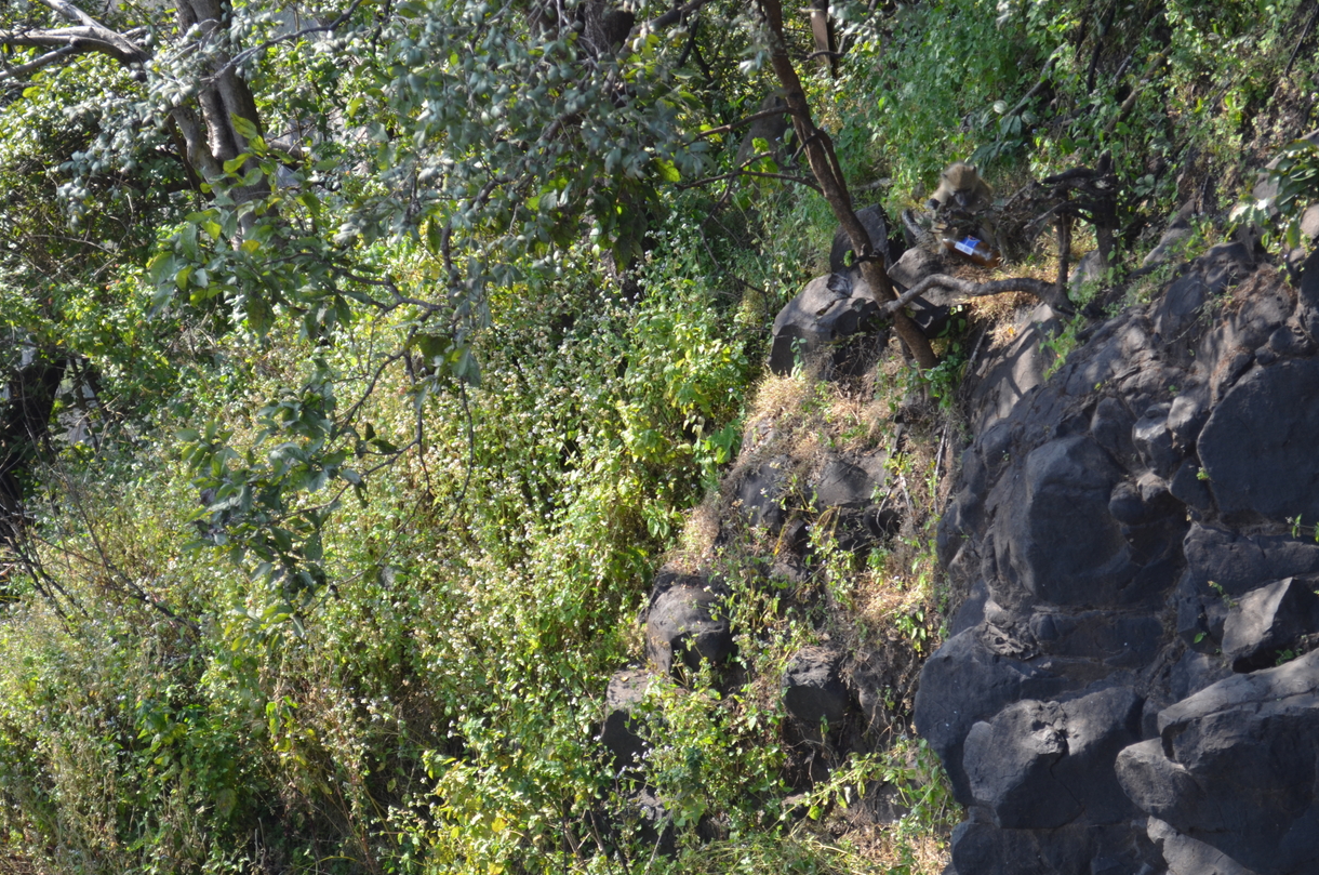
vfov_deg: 15.7
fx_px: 3165
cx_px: 654
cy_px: 456
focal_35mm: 87
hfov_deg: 23.5
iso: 200
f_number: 5.6
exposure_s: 1/125
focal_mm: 55
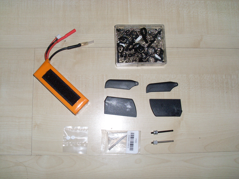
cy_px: 90
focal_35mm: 38
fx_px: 262
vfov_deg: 37.7
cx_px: 120
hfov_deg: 49.0
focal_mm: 6.3
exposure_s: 1/45
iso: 100
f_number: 3
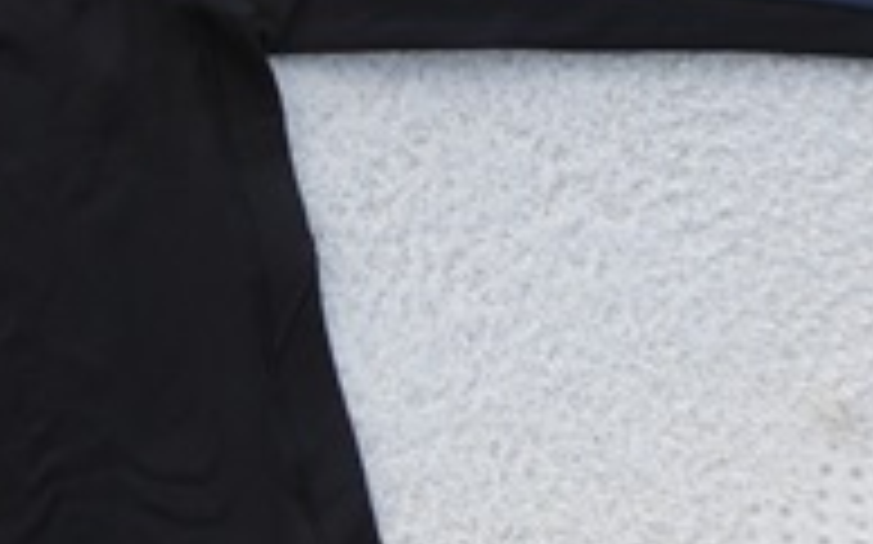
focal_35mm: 93
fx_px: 2211
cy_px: 211
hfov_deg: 20.2
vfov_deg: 14.0
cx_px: -302
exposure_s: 1/320
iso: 80
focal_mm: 4.7
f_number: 3.4
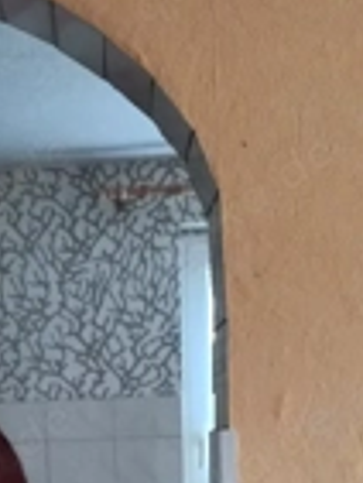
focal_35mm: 71
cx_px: 45
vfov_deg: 25.6
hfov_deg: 20.4
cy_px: 517
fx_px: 991
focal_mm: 4.65
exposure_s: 1/20
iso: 1250
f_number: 1.8
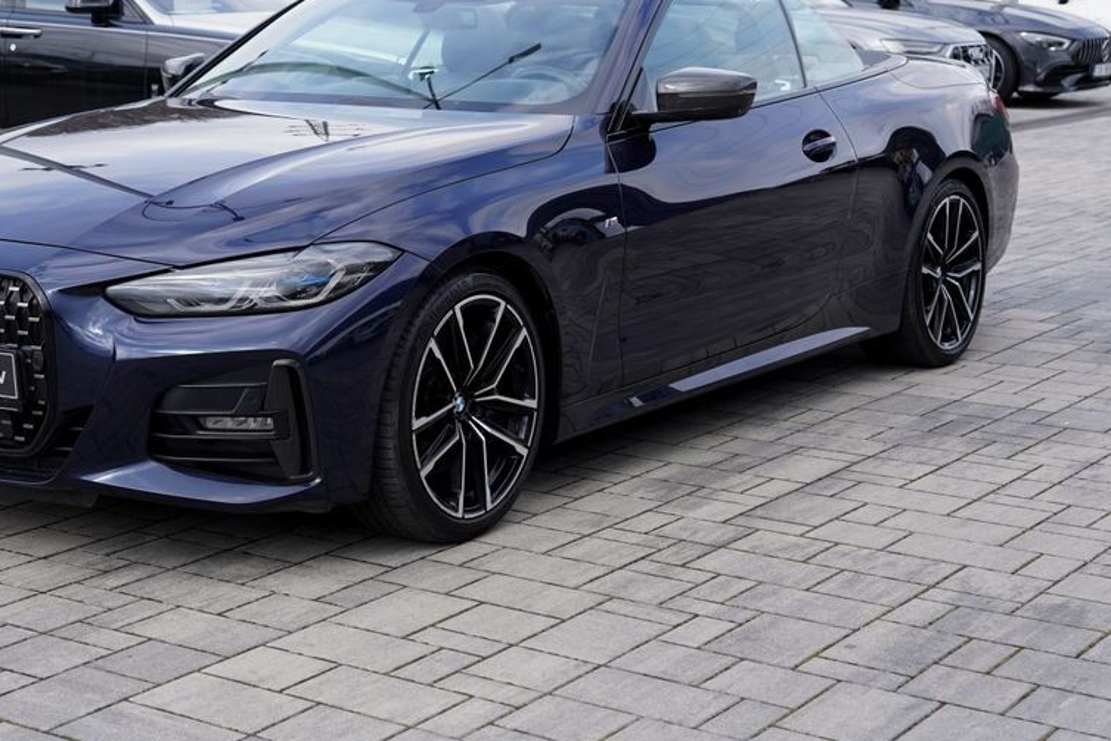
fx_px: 2098
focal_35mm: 68
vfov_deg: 20.0
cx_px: 387
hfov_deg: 29.5
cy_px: 250
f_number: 5.6
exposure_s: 1/200
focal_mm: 50
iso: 100
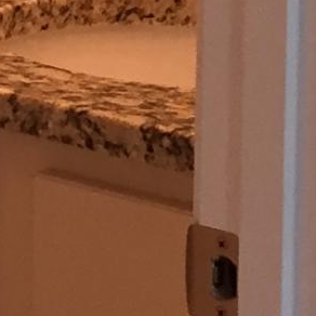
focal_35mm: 263
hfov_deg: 6.5
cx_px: -240
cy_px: -214
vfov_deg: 6.5
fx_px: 2716
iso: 40
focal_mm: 4.15
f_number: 2.2
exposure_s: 1/33
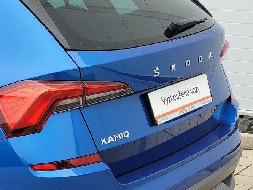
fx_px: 855
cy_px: 135
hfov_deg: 16.8
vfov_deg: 12.6
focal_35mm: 117
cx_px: 107
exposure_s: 1/140
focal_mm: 7.12
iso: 25
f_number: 2.4
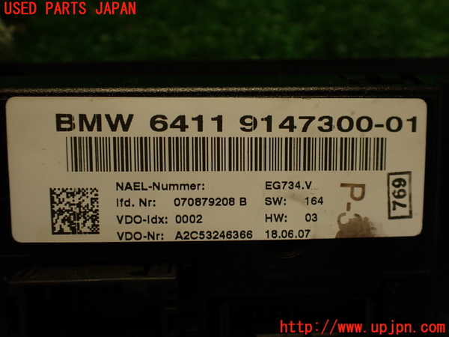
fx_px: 415
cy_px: 168
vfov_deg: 44.2
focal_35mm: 32
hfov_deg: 56.8
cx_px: 224
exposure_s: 1/60
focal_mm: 5.79
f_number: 2.4
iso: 160
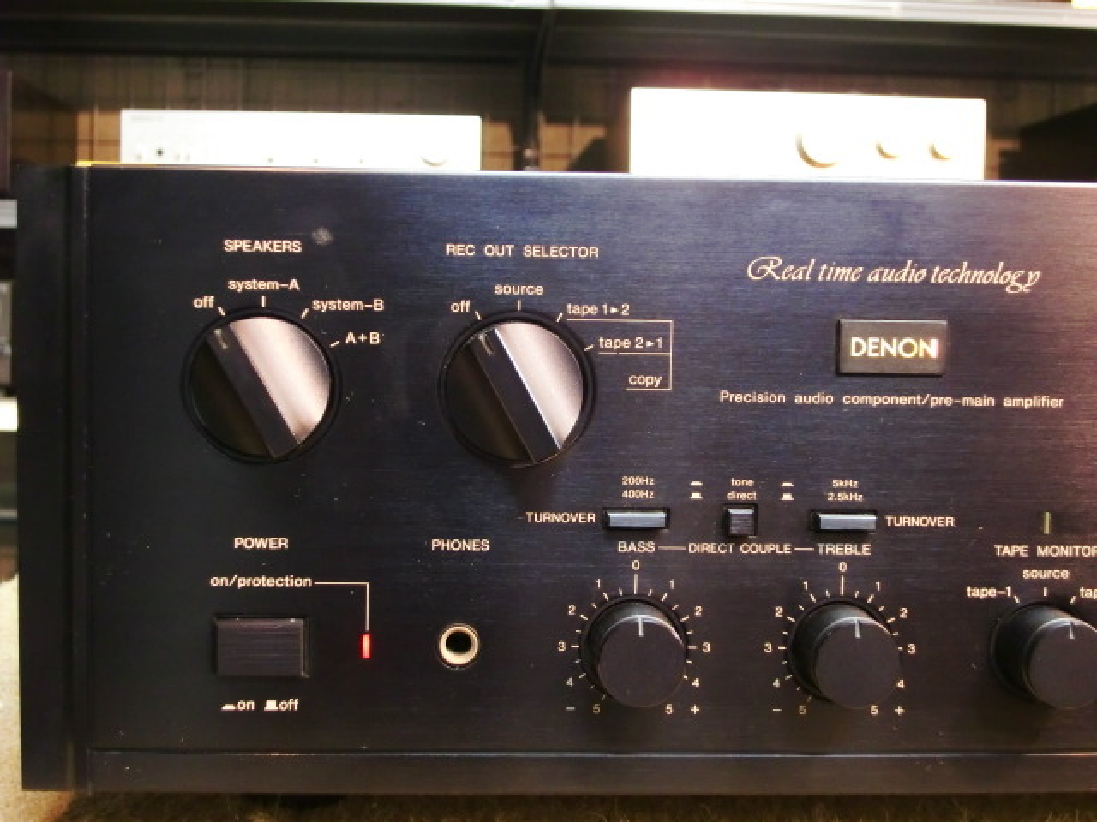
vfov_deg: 26.6
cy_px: 411
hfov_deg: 34.9
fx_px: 1743
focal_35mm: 55
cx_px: 548
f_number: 3.6
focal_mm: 9.8
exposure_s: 1/10
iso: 400
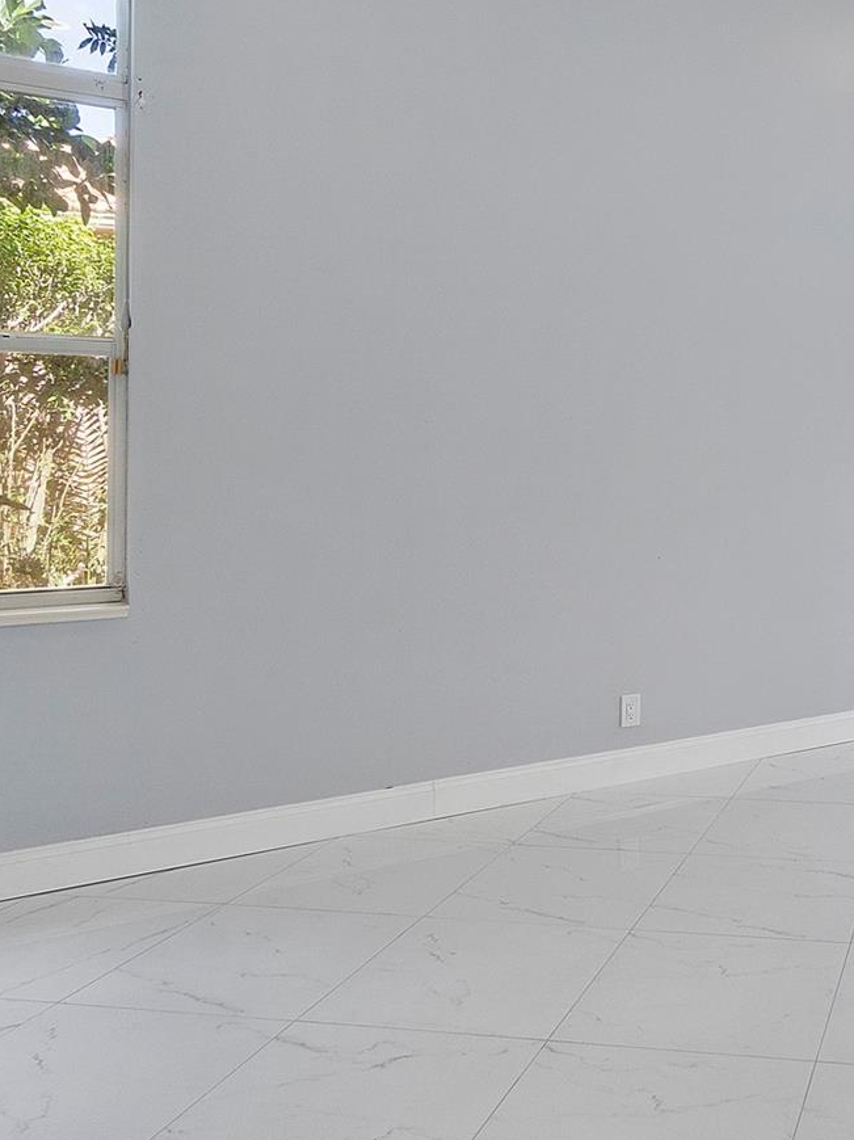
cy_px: 436
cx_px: 855
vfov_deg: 53.5
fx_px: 1119
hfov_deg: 37.3
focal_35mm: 34
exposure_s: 1/20
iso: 160
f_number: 11
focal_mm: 10
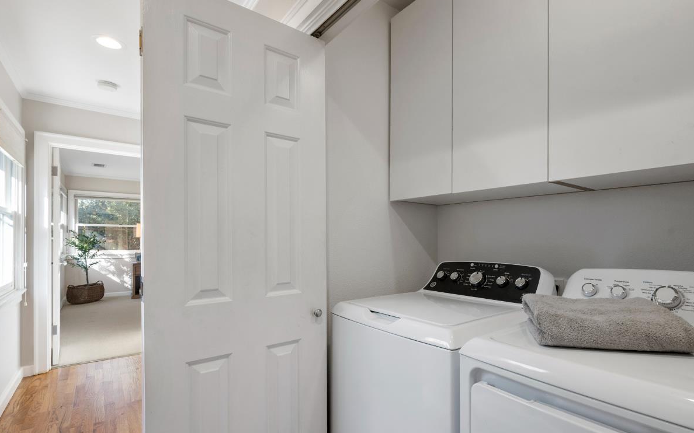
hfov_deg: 90.5
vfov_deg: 64.9
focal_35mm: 18
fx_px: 340
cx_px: 397
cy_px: 235
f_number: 9
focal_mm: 14
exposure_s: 1/10
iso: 500
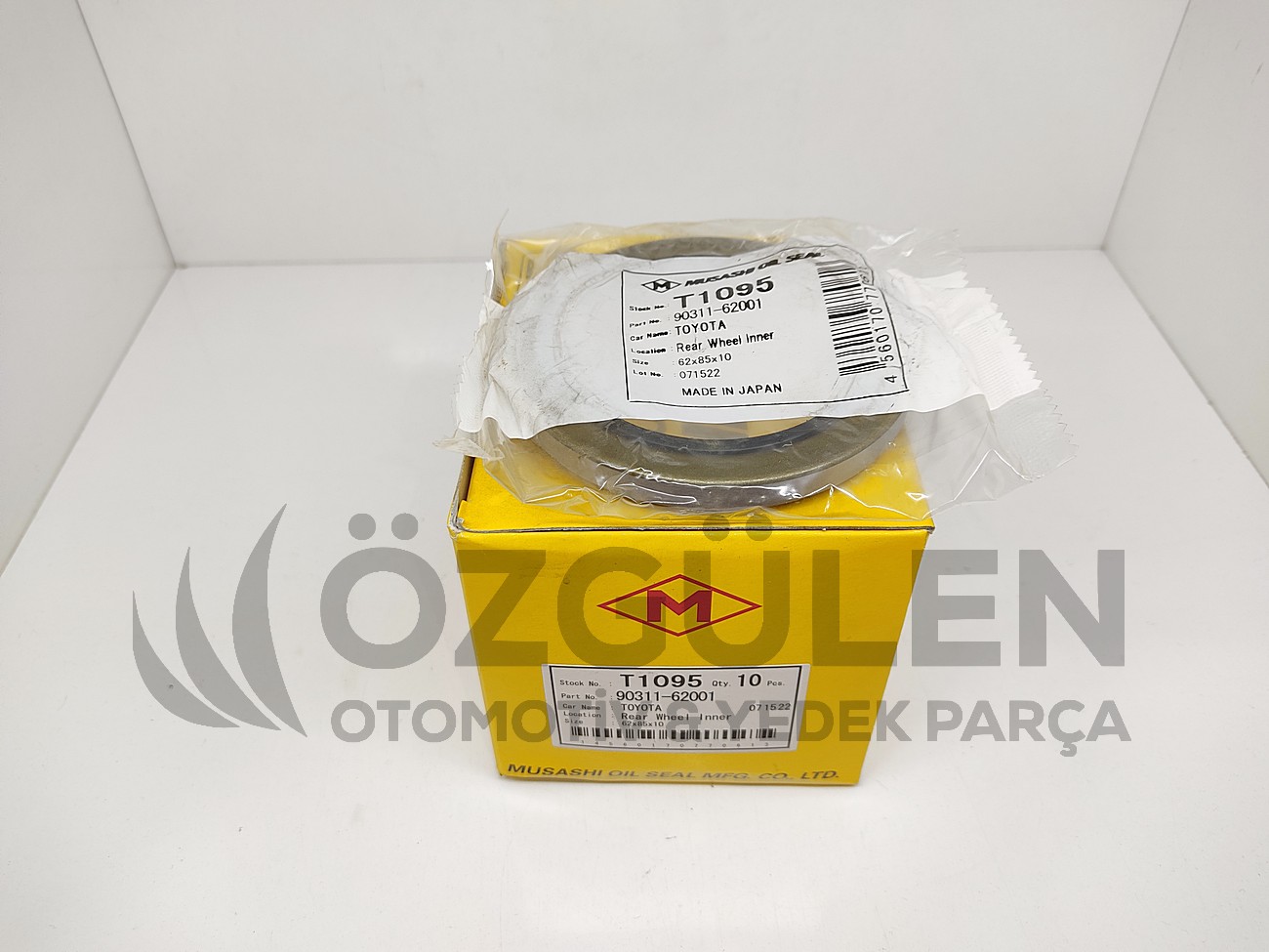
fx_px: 953
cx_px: 634
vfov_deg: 53.1
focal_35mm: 26
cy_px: 476
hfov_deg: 67.3
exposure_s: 1/100
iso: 147
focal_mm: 4.74
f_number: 1.79
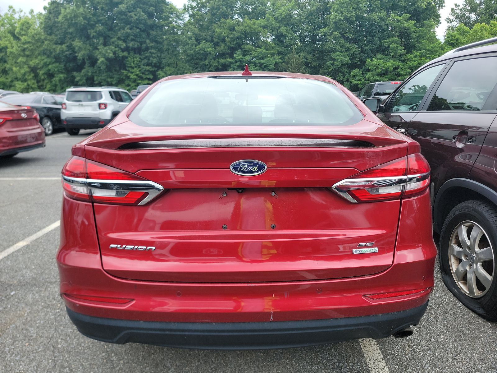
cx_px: 248
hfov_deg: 71.6
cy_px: 186
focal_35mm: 24
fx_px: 345
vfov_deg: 56.8
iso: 50
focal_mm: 6.7
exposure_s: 1/231
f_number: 1.8
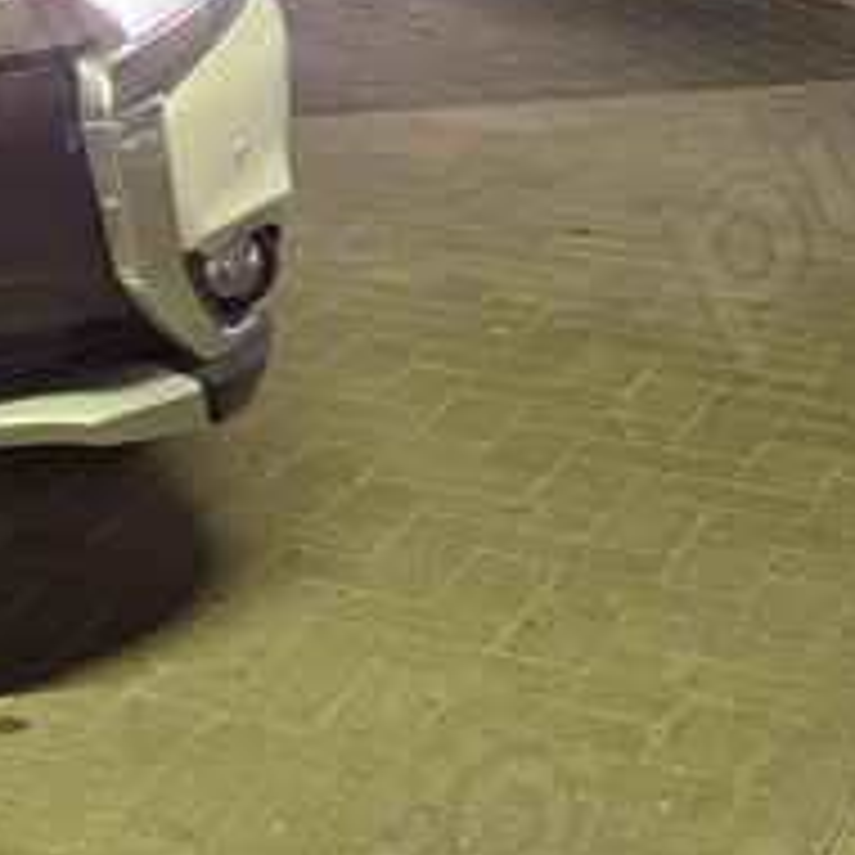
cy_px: 40
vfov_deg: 16.0
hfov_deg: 15.1
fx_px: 2990
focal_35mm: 107
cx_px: -436
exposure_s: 1/50
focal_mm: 5.54
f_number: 1.8
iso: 200
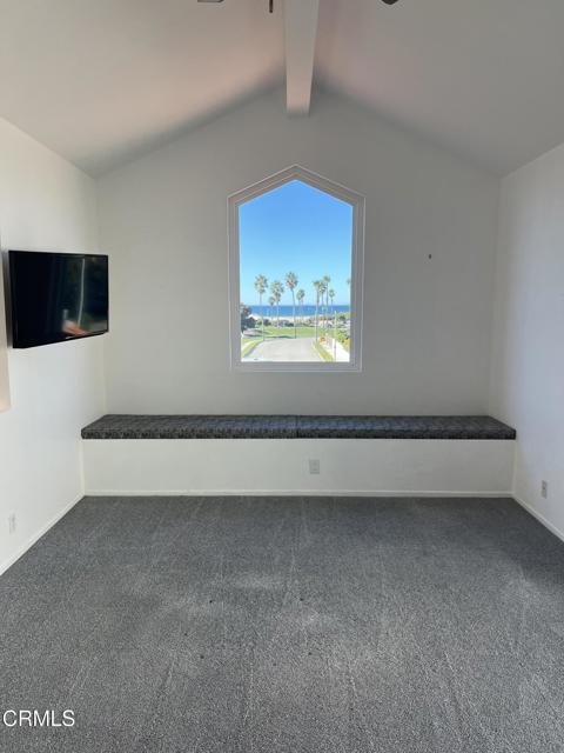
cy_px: 376
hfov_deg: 53.1
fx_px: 565
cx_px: 282
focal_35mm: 26
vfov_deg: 67.3
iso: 50
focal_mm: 5.7
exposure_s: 1/419
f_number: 1.5
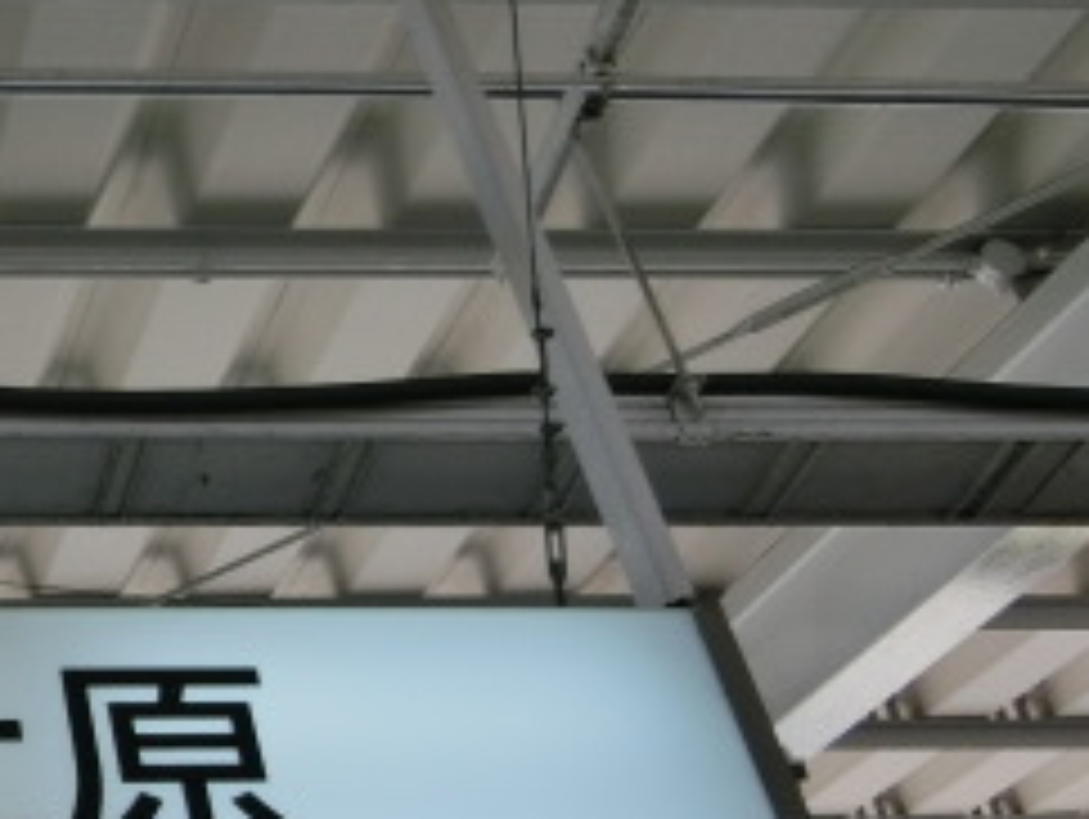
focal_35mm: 66
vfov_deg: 22.1
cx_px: -338
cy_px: 608
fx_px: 2078
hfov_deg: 25.2
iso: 80
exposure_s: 1/200
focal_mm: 4.5
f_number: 3.5
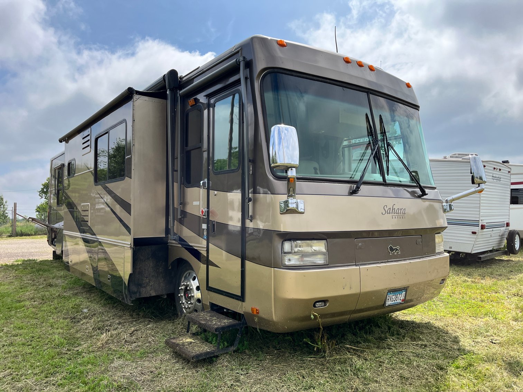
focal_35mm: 26
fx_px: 393
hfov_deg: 67.3
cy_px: 196
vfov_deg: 53.1
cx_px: 262
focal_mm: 5.1
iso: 50
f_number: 1.6
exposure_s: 1/3413
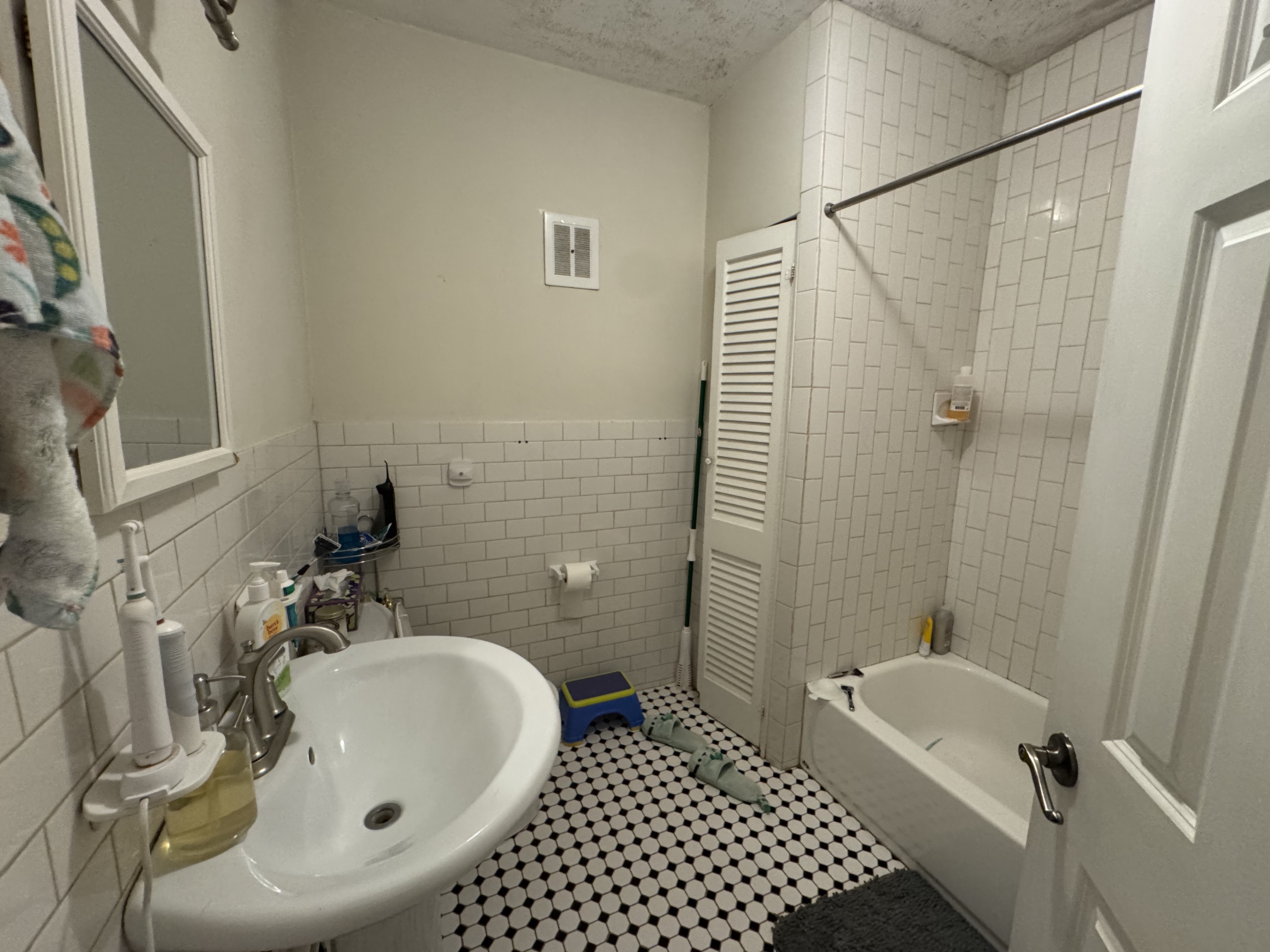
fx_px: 514
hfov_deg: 102.1
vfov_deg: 85.7
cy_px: 476
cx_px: 635
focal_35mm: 14
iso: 500
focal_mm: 2.22
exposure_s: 1/60
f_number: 2.2
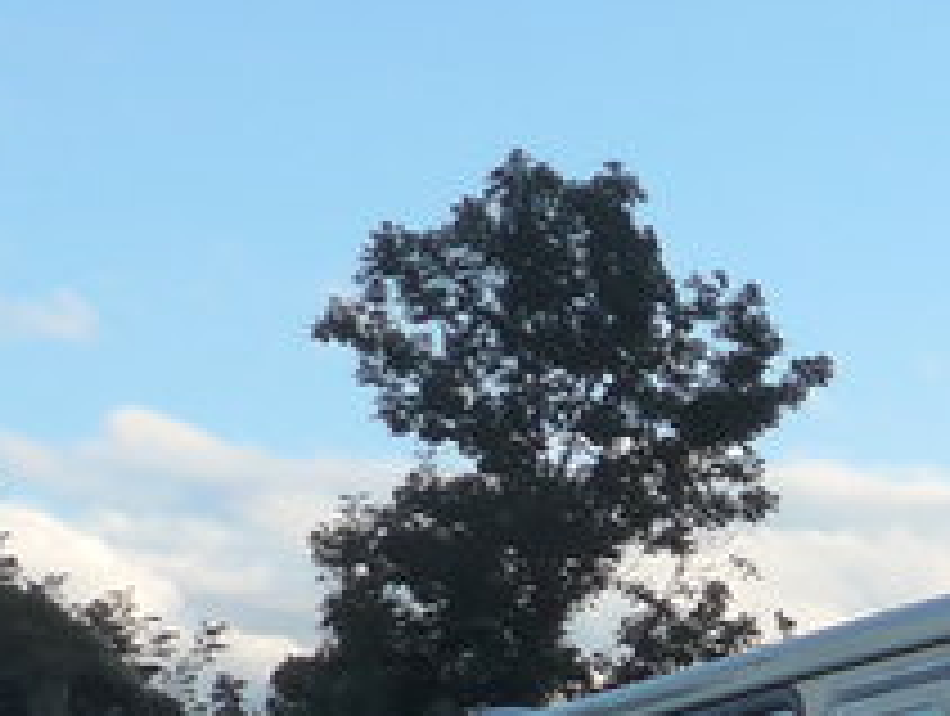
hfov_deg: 9.9
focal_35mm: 176
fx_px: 4838
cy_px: 1045
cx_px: 2224
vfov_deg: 8.3
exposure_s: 1/640
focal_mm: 6.5
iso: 160
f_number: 2.8
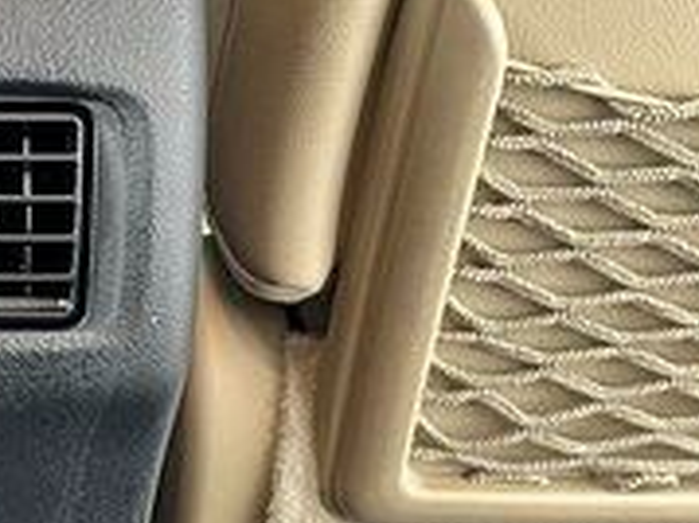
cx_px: -121
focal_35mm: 93
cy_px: 304
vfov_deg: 15.9
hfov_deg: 19.9
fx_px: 1877
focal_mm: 5.1
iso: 1000
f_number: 1.6
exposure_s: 1/20
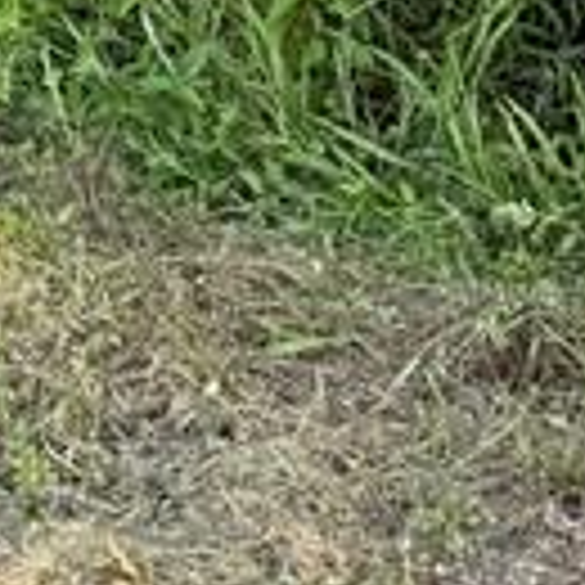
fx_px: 3193
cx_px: -351
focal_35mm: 167
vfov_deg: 8.7
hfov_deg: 10.1
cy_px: -1134
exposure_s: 1/234
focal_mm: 6.76
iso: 100
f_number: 1.78
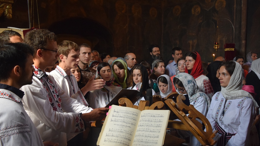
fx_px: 207
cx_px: 137
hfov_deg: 64.3
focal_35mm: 30
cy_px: 73
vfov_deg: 38.9
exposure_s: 1/60
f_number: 3.5
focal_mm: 18
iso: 2200
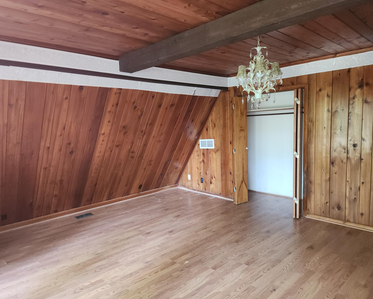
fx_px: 265
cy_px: 150
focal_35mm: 24
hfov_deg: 70.2
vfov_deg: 58.8
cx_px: 176
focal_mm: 6.4
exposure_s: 1/10
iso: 250
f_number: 1.8
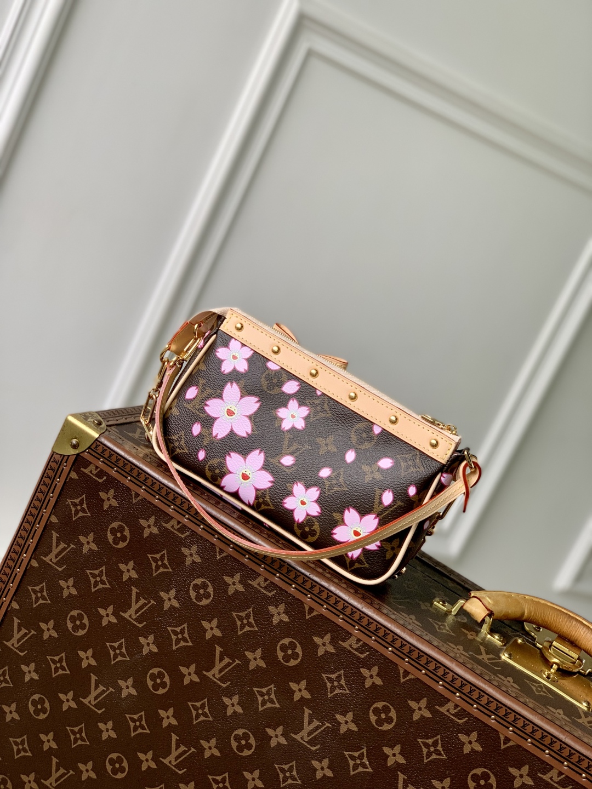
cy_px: 394
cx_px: 296
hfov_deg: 28.0
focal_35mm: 52
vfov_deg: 36.8
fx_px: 1186
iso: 50
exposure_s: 1/122
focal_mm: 6
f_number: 2.4
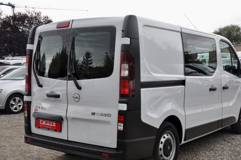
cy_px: 89
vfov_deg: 28.6
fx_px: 314
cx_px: 132
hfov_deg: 41.9
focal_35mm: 47
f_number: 7.1
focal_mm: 28
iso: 500
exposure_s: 1/200
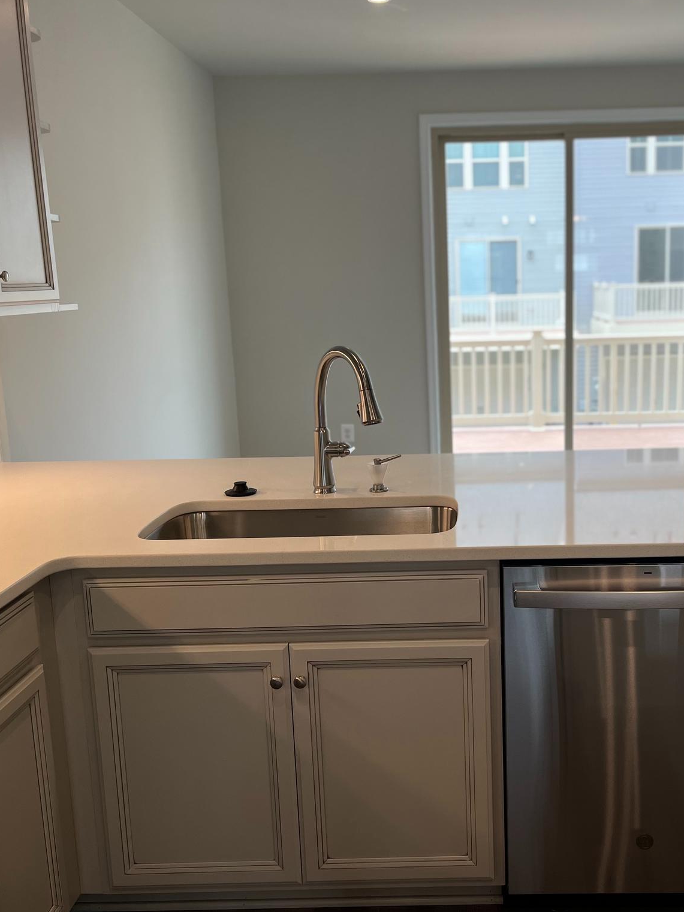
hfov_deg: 40.2
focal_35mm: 35
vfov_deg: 52.6
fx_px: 922
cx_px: 457
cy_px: 454
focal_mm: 5.1
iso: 40
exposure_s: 1/264
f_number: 1.6
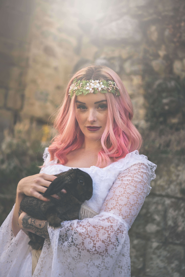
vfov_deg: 30.9
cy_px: 138
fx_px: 501
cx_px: 92
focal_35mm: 65
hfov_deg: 20.9
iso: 500
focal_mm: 65
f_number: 2.8
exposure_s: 1/1000
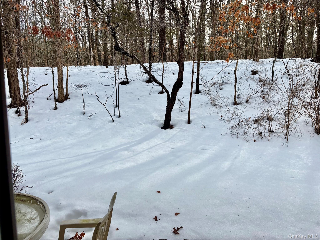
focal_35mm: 26
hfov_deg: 67.3
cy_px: 120
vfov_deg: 53.1
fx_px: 240
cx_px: 160
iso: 50
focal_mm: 5.96
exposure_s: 1/2451
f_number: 1.6
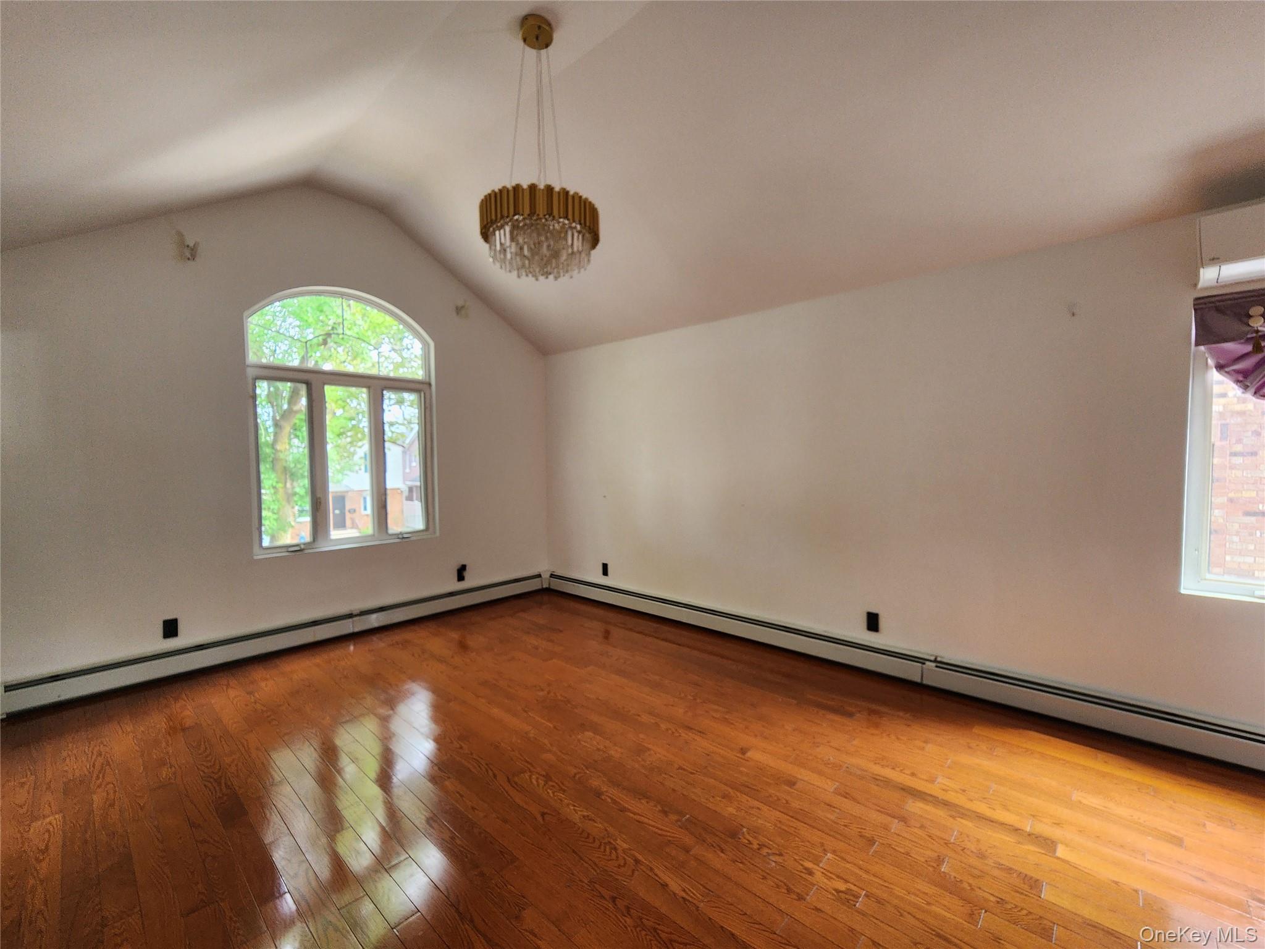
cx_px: 632
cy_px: 474
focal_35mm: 13
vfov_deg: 89.9
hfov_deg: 106.2
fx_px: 475
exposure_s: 1/60
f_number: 2.2
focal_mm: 2.2
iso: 160
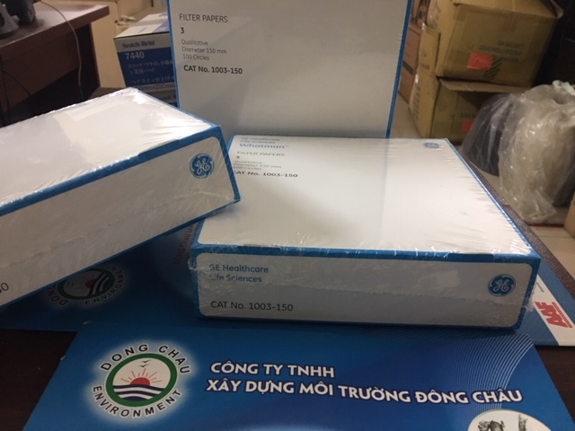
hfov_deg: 61.7
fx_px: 482
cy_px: 216
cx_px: 288
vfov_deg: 48.2
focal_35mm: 29
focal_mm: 4.15
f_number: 2.2
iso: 100
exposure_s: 1/8
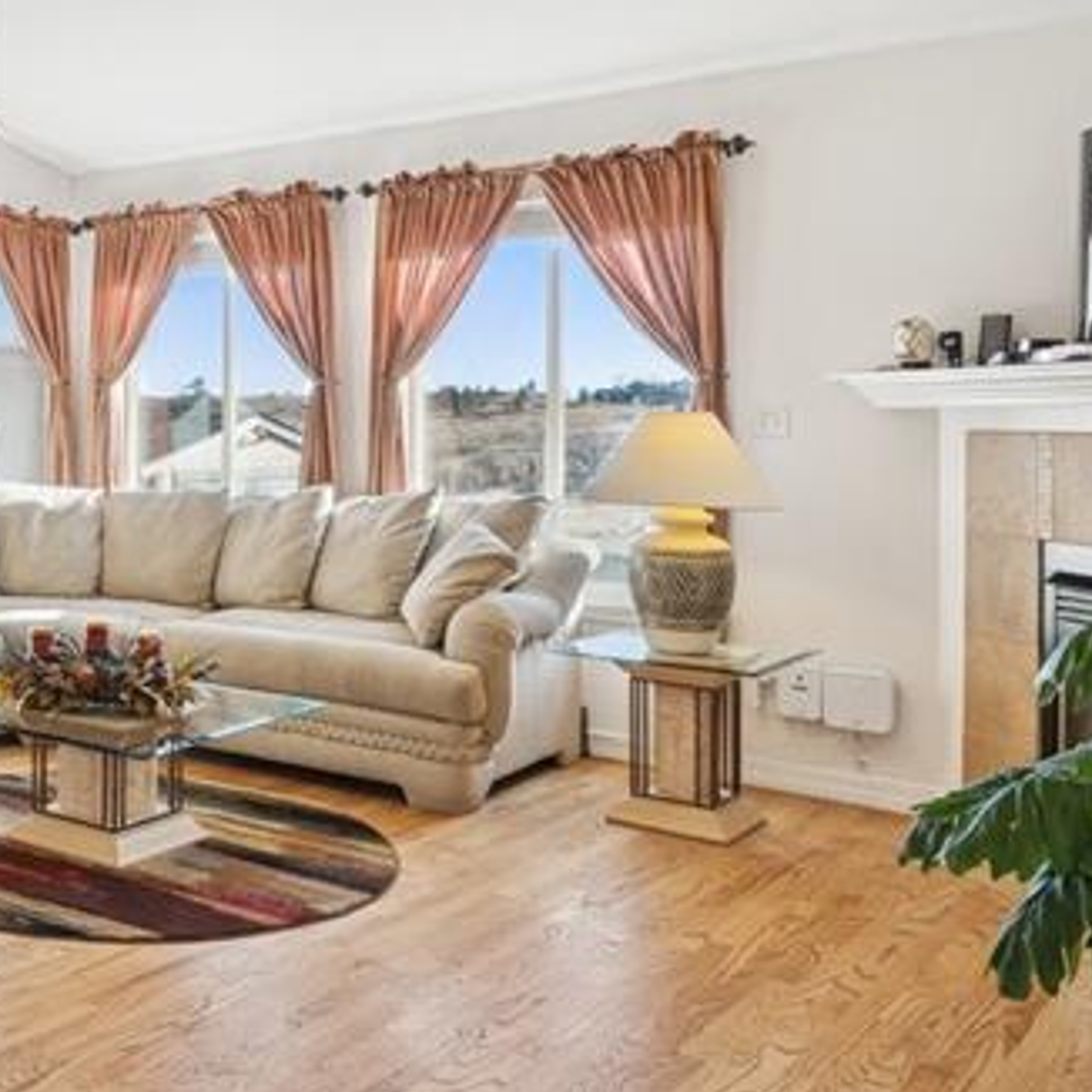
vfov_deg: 41.6
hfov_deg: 37.1
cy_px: 429
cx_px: -20
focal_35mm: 40
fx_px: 1428
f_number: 11
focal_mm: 15
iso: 100
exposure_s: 1/10
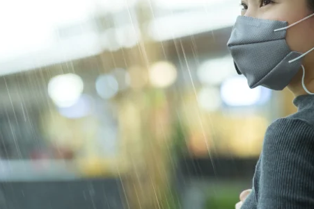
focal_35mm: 162
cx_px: 179
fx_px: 1413
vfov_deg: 8.5
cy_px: 116
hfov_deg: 12.7
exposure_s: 1/200
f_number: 2.5
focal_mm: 85
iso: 500
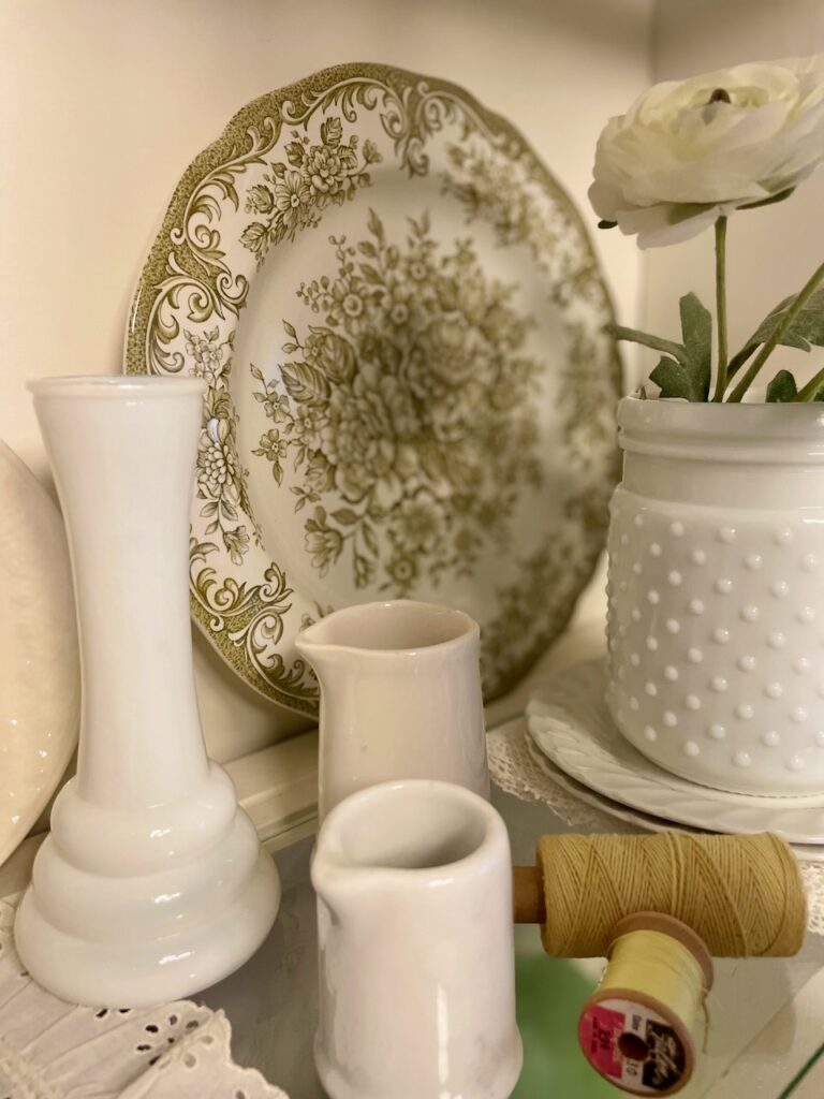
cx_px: 412
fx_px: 825
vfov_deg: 67.3
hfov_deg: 53.1
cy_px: 550
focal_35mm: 26
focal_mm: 4.2
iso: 200
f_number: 1.6
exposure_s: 1/60
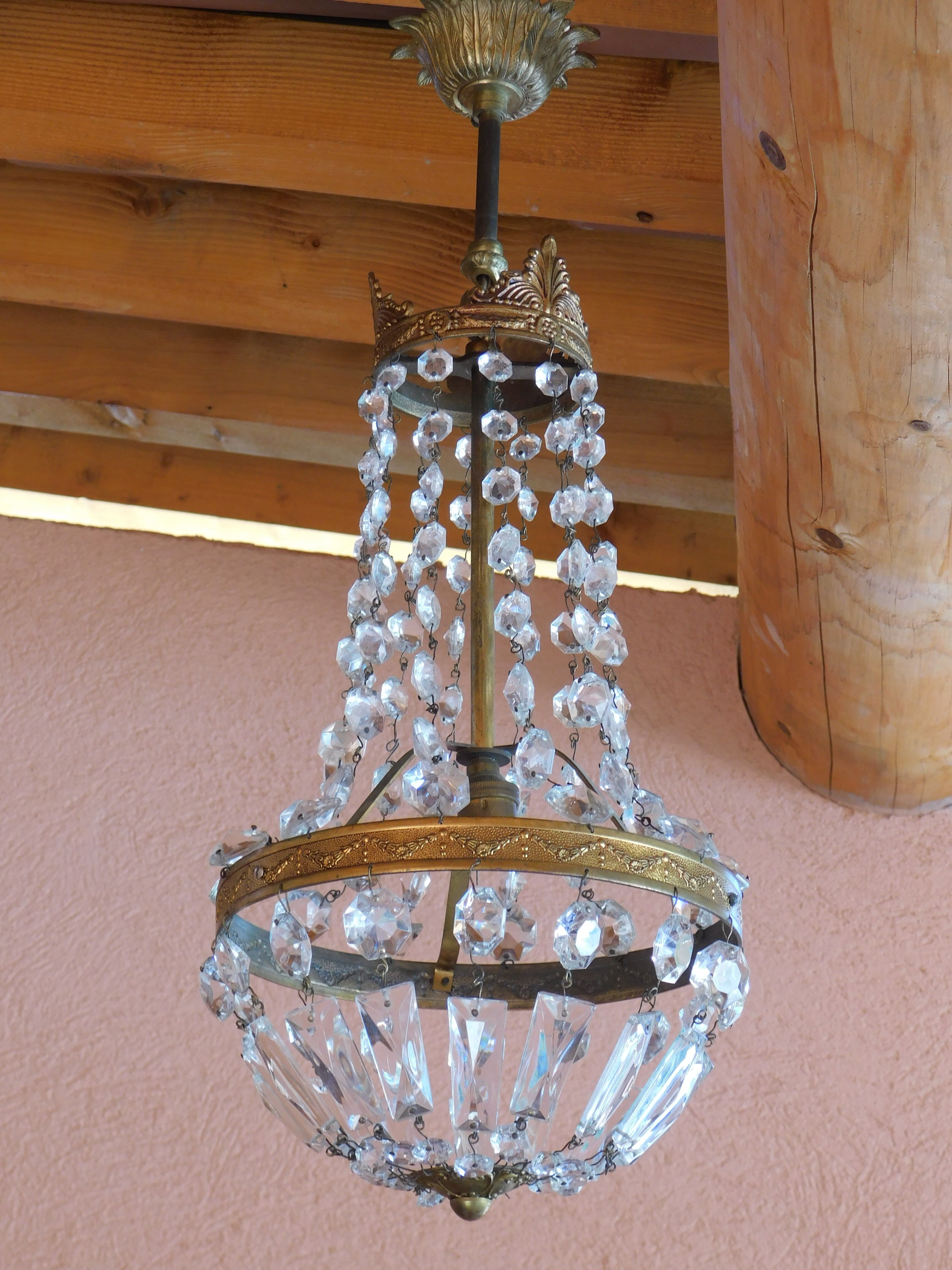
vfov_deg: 27.4
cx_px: 476
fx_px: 2604
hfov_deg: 20.7
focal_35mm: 71
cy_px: 635
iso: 125
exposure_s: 1/30
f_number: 4.3
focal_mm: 12.6
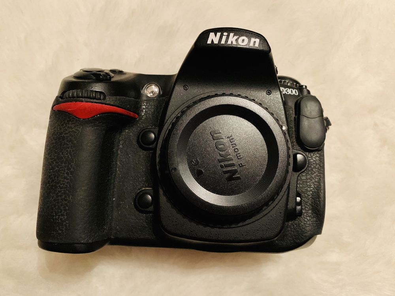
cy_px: 148
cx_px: 198
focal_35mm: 26
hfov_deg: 67.3
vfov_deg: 53.1
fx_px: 297
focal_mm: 4.25
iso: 800
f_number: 1.8
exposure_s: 1/20
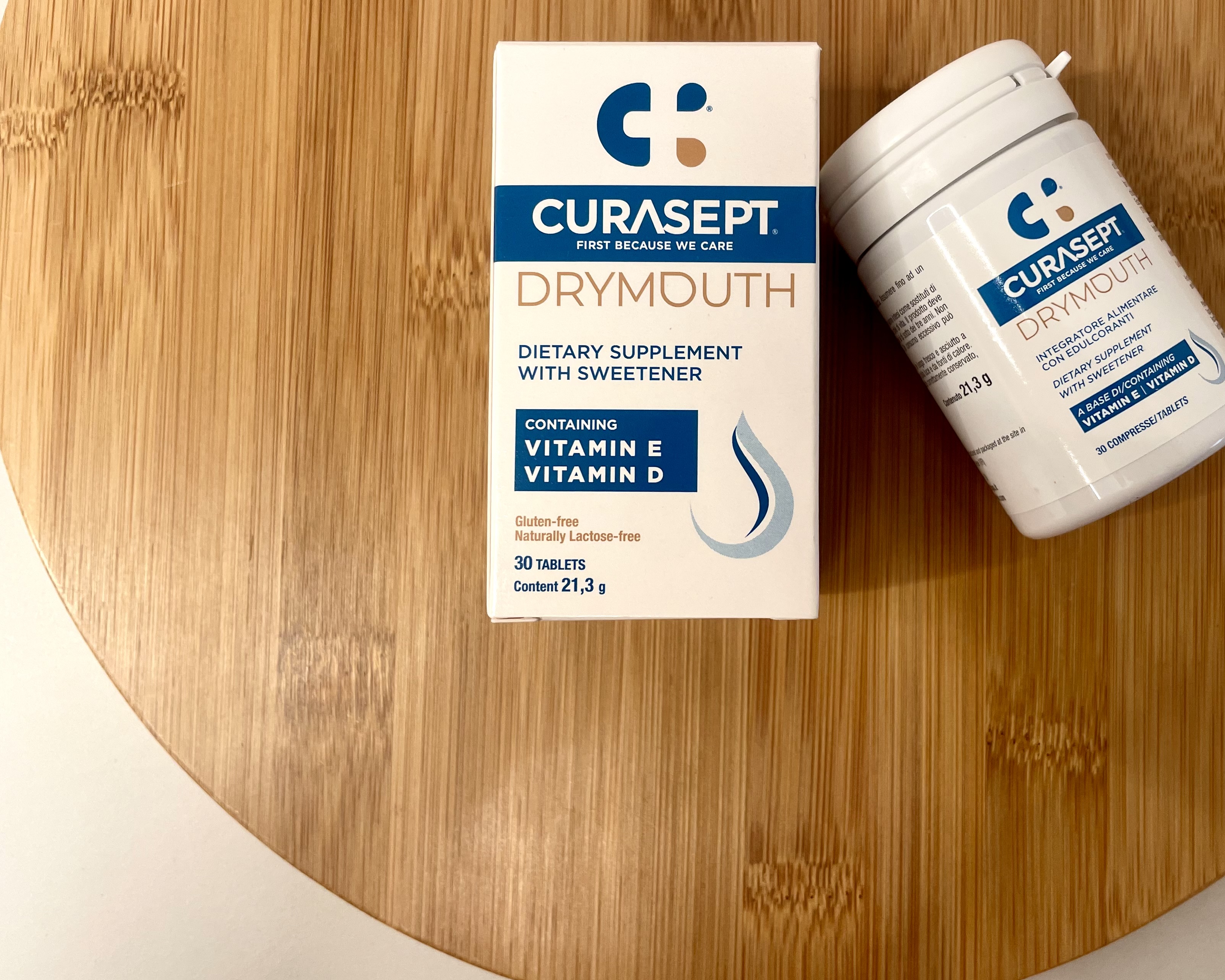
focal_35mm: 32
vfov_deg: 45.7
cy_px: 431
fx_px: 1160
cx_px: 753
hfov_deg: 55.1
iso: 100
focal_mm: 4.2
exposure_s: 1/100
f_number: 1.6
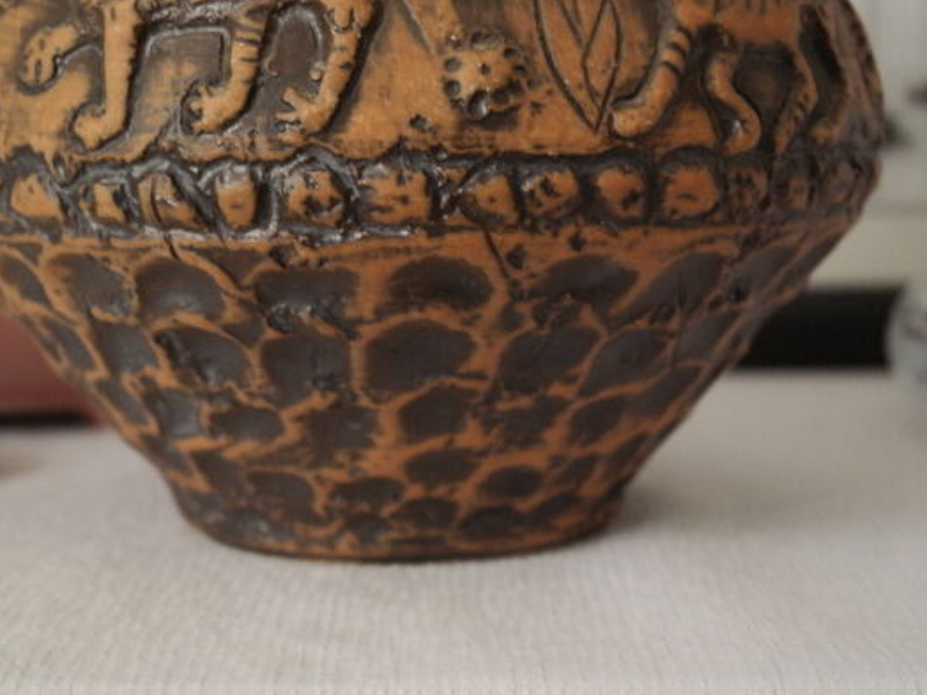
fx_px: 2035
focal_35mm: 76
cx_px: 412
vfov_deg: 19.4
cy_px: 347
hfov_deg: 25.6
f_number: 5.6
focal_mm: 45
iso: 3200
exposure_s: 1/30
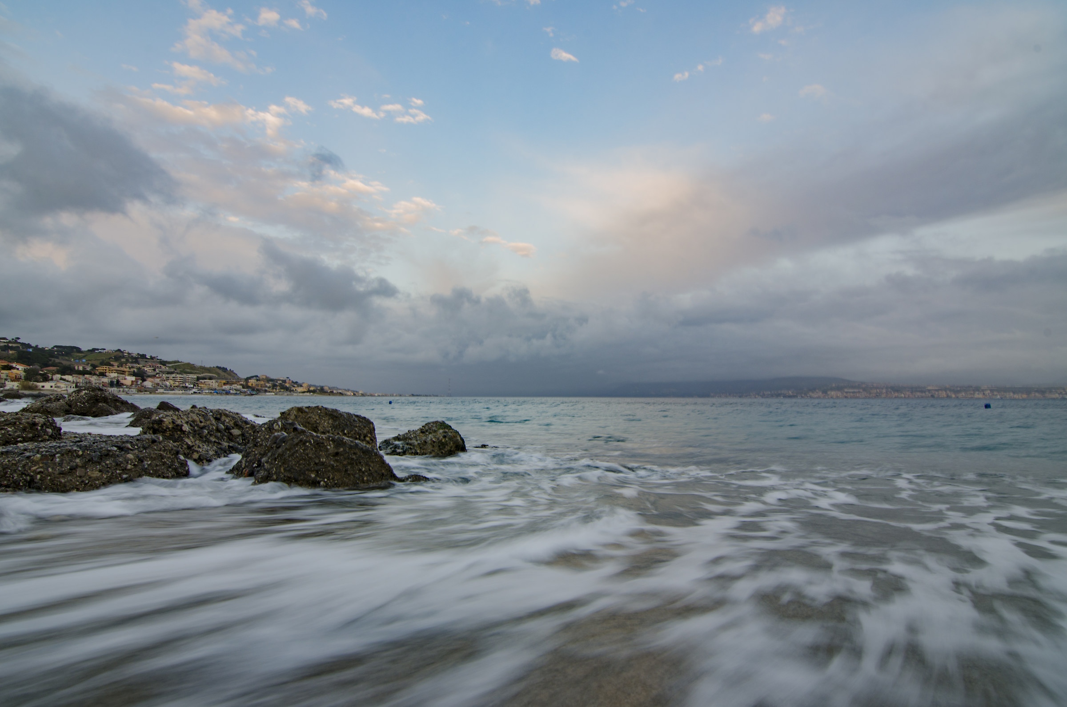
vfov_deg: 71.8
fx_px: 488
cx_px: 534
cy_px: 354
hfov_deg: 95.1
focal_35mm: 16
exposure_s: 1/5
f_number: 11
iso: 100
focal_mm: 11
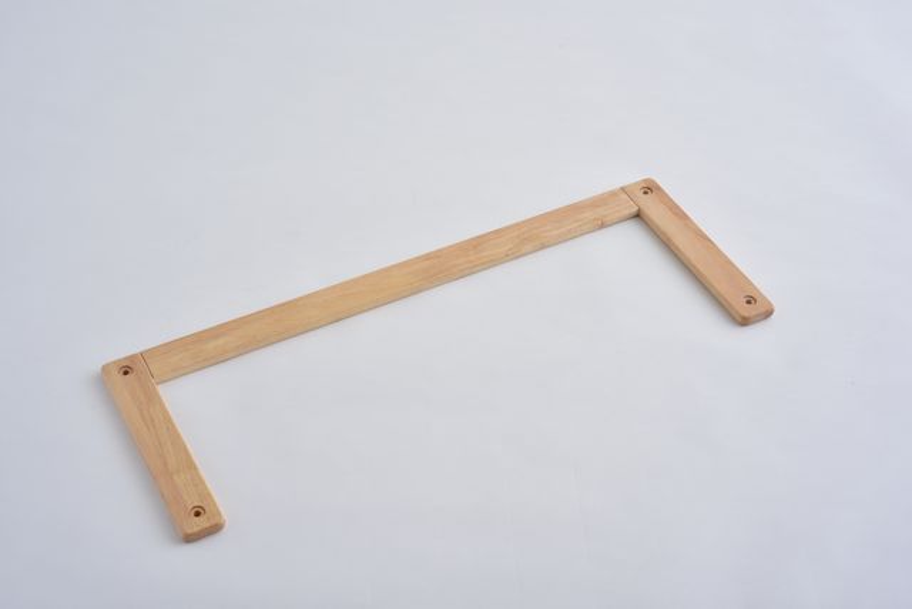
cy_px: 304
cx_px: 456
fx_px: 1520
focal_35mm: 60
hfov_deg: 33.4
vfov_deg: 22.6
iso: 200
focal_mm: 60
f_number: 16
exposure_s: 1/125
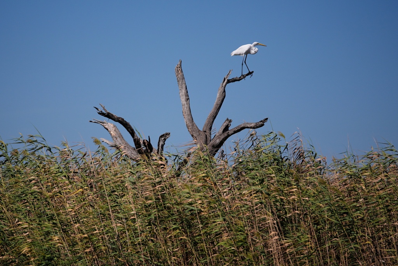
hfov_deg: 7.3
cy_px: 133
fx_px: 3132
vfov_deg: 4.9
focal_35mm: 283
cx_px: 199
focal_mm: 189
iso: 320
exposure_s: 1/16000
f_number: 2.8
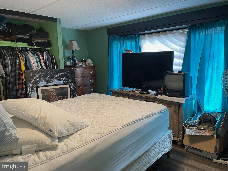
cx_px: 114
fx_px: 171
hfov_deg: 67.3
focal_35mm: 26
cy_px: 86
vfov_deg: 53.1
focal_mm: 4.2
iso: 100
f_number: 1.6
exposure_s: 1/60
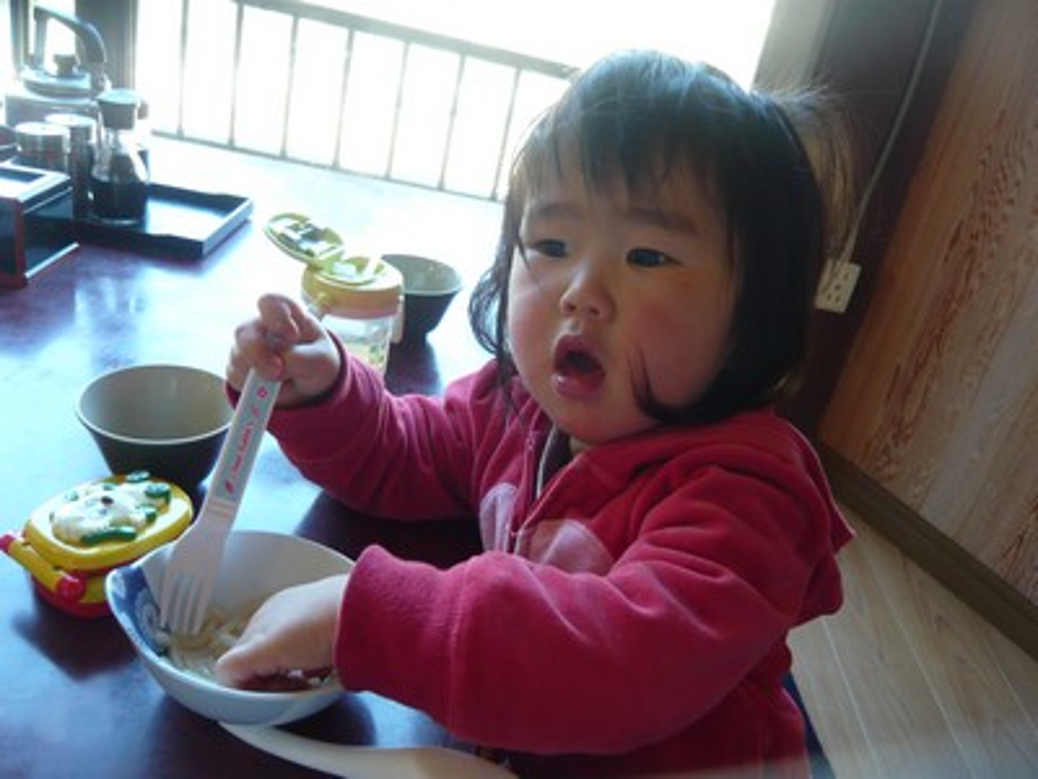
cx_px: 519
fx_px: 840
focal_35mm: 28
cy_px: 390
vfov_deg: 49.7
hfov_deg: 63.4
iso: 125
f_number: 2.8
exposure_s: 1/30
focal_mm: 4.6
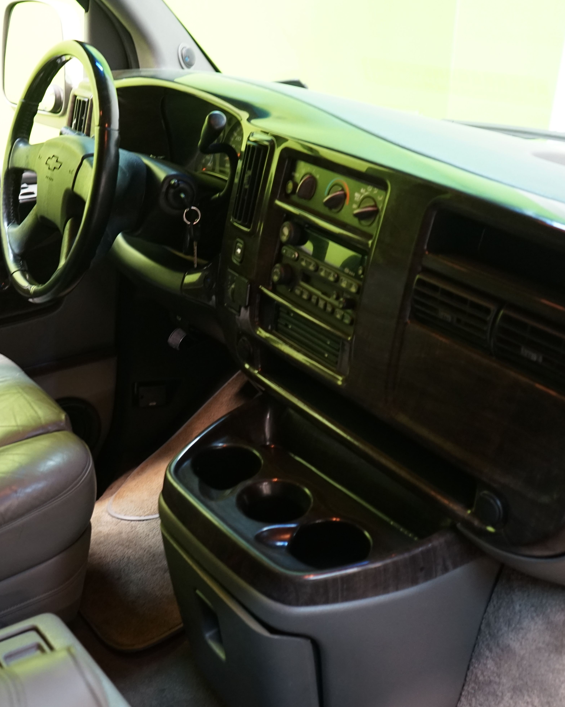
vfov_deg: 42.9
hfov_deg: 34.4
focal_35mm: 43
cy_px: 348
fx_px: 899
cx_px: 172
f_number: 3.5
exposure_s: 1/30
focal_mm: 30
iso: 1600
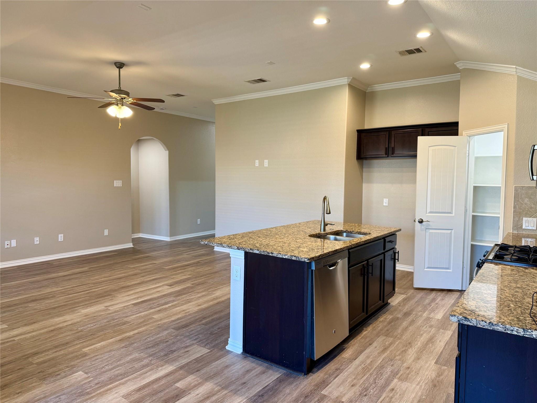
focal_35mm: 24
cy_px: 202
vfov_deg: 56.8
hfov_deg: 71.6
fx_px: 372
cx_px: 268
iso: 125
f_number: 1.78
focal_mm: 6.76
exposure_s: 1/60
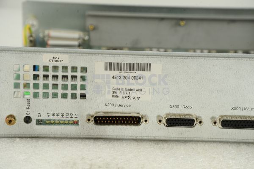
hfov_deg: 17.1
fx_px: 846
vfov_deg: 11.4
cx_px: 127
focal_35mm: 120
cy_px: 84
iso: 1600
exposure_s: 1/125
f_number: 10
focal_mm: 120
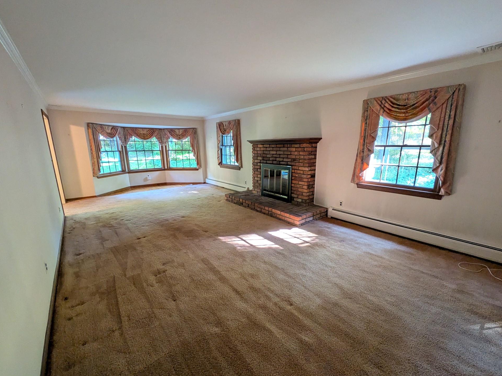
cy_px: 197
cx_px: 251
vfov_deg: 81.7
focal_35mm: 15
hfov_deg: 98.2
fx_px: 218
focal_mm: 1.83
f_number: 2.2
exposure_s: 1/20
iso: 266
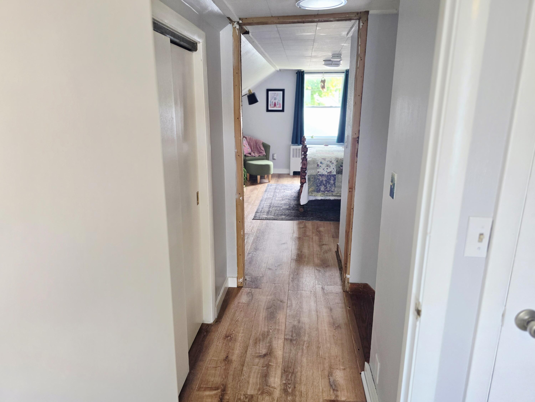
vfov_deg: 58.9
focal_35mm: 23
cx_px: 268
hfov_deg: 73.9
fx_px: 355
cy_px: 201
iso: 125
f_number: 1.7
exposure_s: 1/120
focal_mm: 6.3
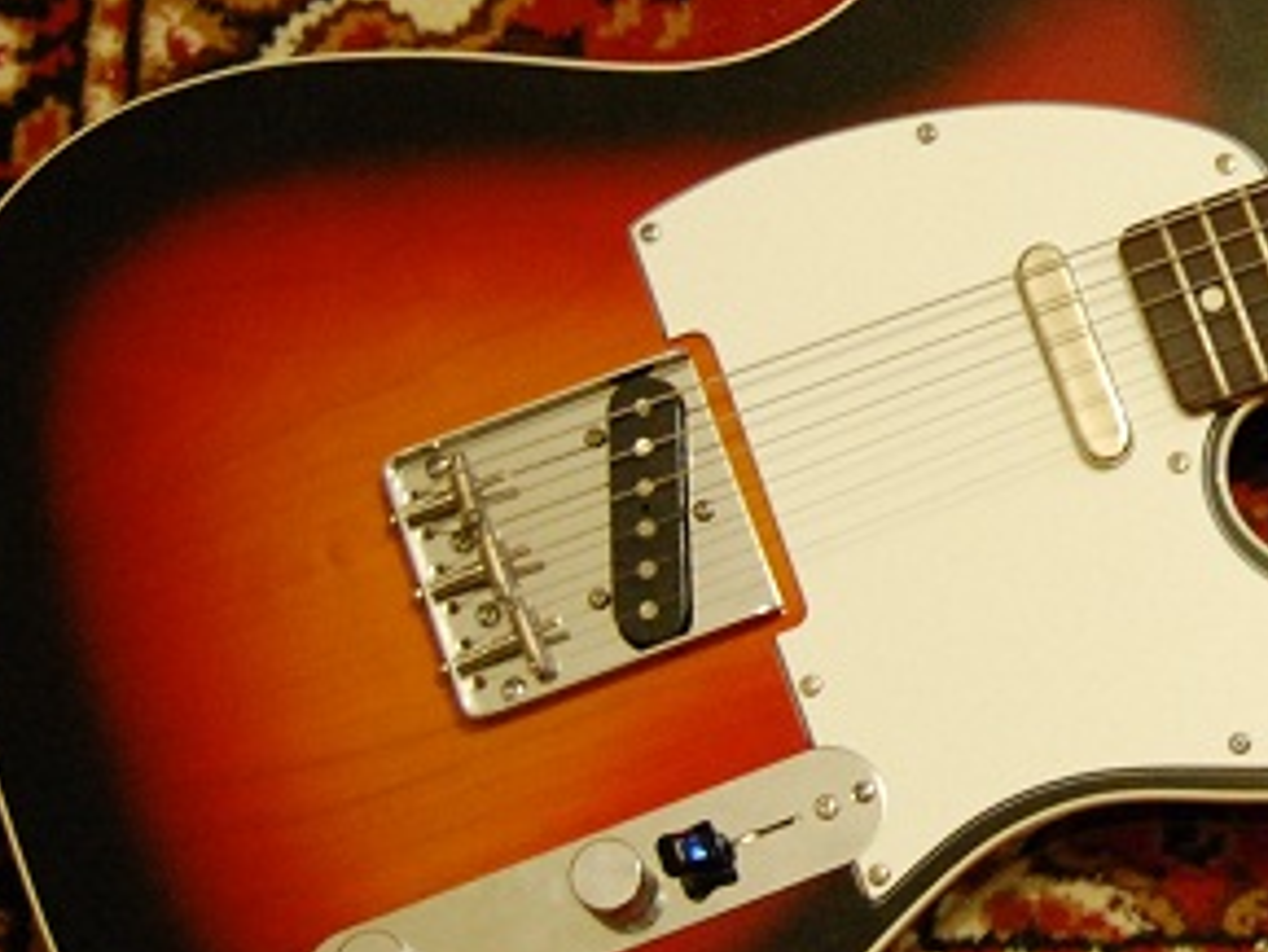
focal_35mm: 126
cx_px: 1564
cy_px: 215
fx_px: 4617
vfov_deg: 11.7
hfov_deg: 15.0
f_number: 4.2
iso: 1600
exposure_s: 1/8
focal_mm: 28
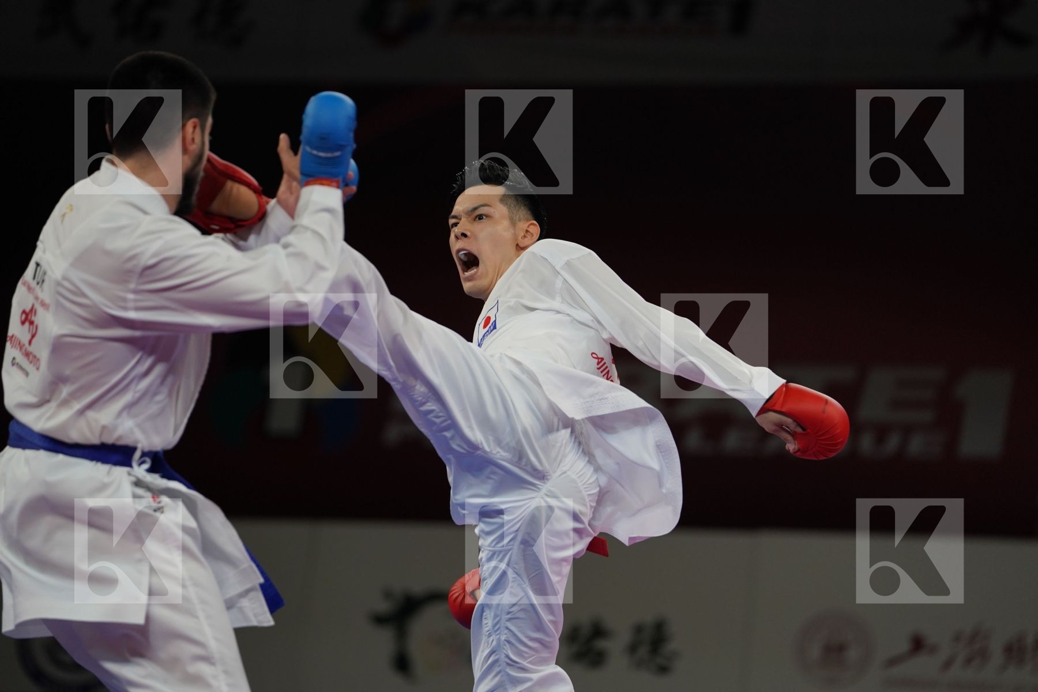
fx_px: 5709
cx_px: 519
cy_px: 346
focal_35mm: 198
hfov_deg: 10.4
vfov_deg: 6.9
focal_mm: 198
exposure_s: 1/1000
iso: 1000
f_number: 2.8
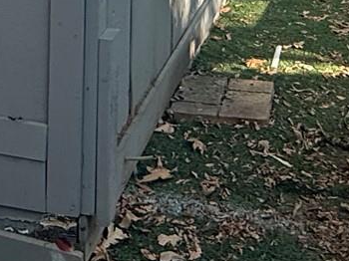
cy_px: -259
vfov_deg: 14.8
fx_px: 826
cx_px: 163
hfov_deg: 23.8
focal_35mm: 82
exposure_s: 1/208
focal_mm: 2.22
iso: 50
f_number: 2.2
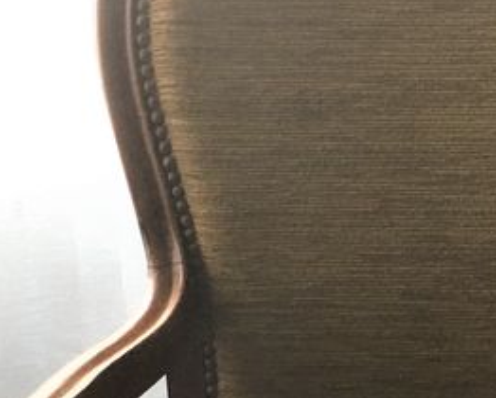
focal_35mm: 108
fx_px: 1587
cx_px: 367
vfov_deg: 13.3
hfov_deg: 17.7
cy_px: 631
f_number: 2.2
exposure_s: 1/17
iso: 50
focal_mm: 4.15
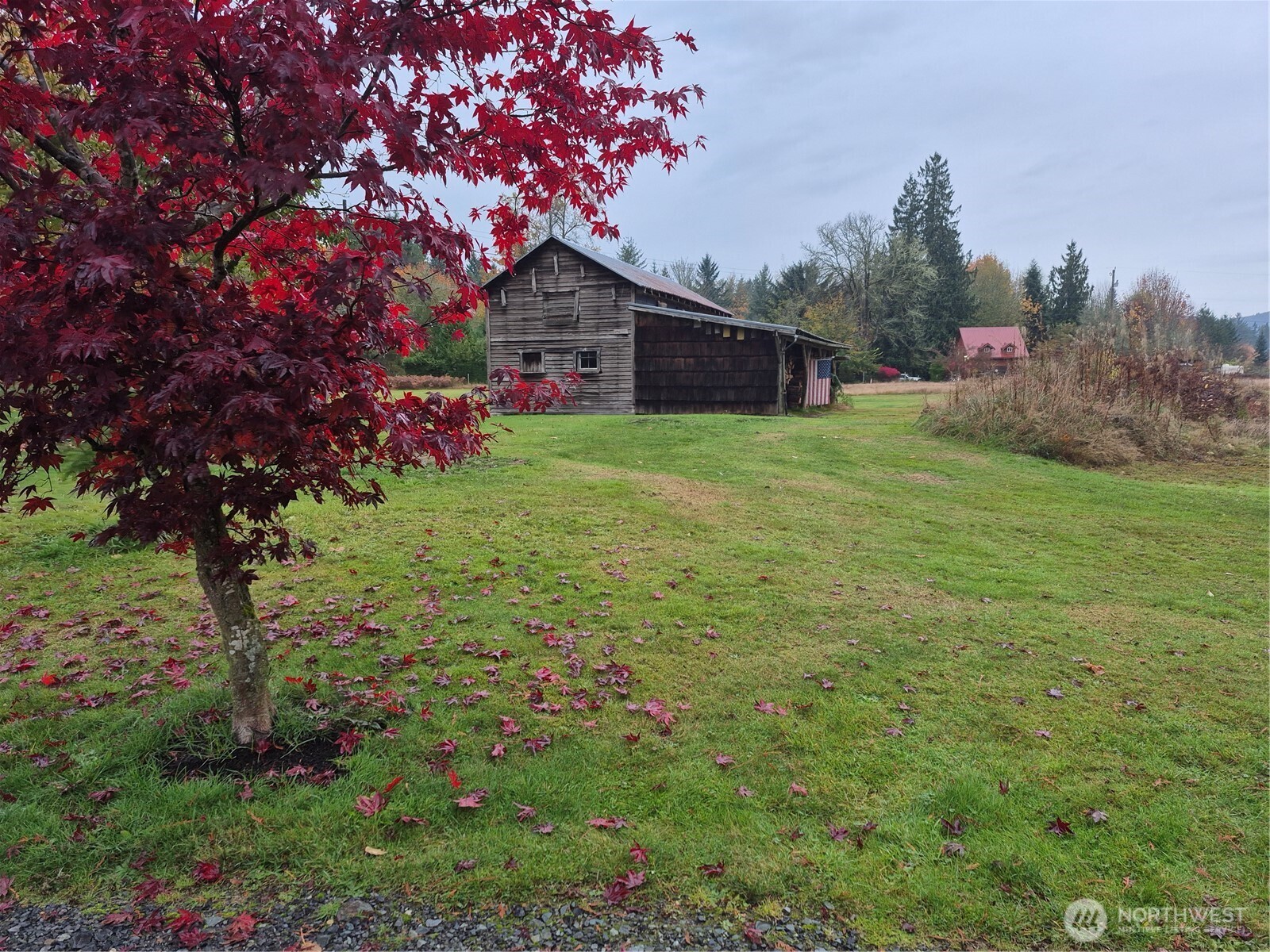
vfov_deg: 58.9
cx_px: 635
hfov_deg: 73.9
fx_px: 844
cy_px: 476
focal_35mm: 23
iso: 64
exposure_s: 1/180
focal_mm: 5.4
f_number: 1.8
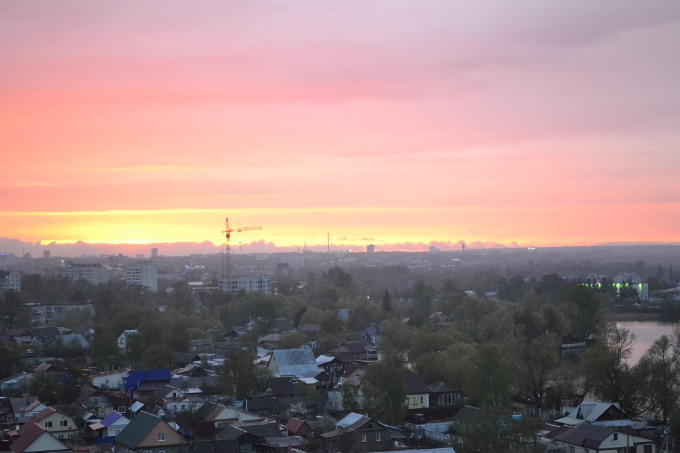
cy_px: 226
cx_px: 340
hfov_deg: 28.1
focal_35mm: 72
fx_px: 1359
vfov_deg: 18.9
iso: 3200
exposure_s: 1/60
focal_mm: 48
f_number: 5.3
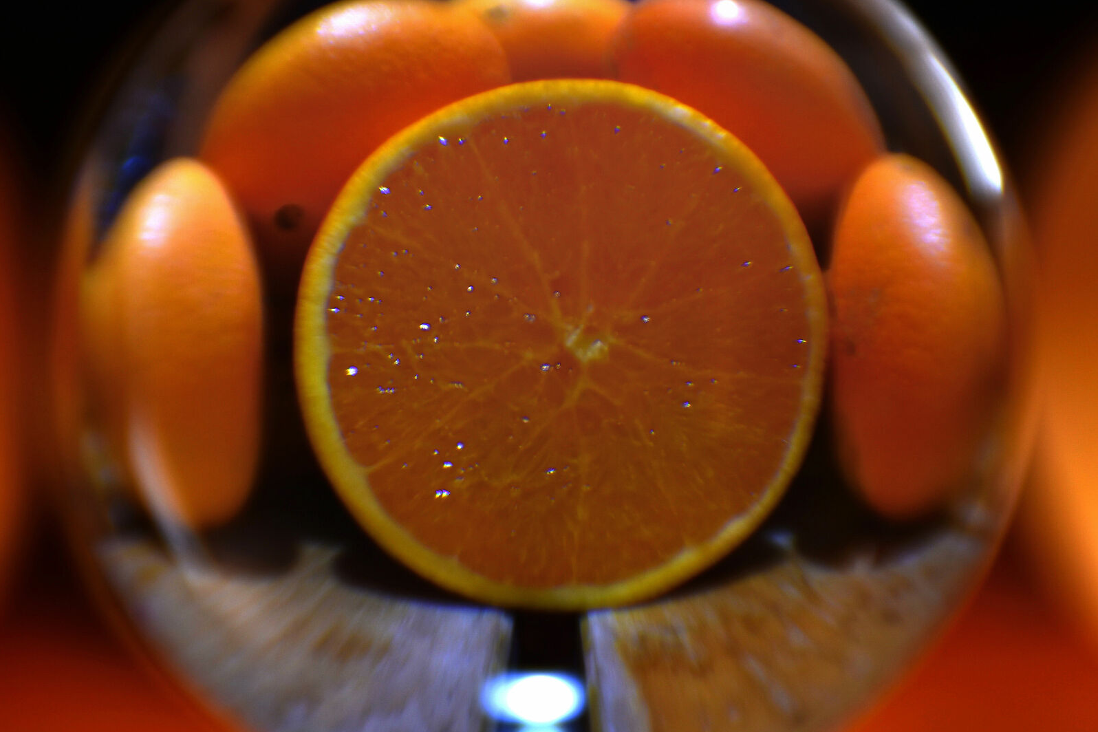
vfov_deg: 3.0
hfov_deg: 4.6
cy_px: 610
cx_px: 550
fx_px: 13754
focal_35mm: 451
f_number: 6.3
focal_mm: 200
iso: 100
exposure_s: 2
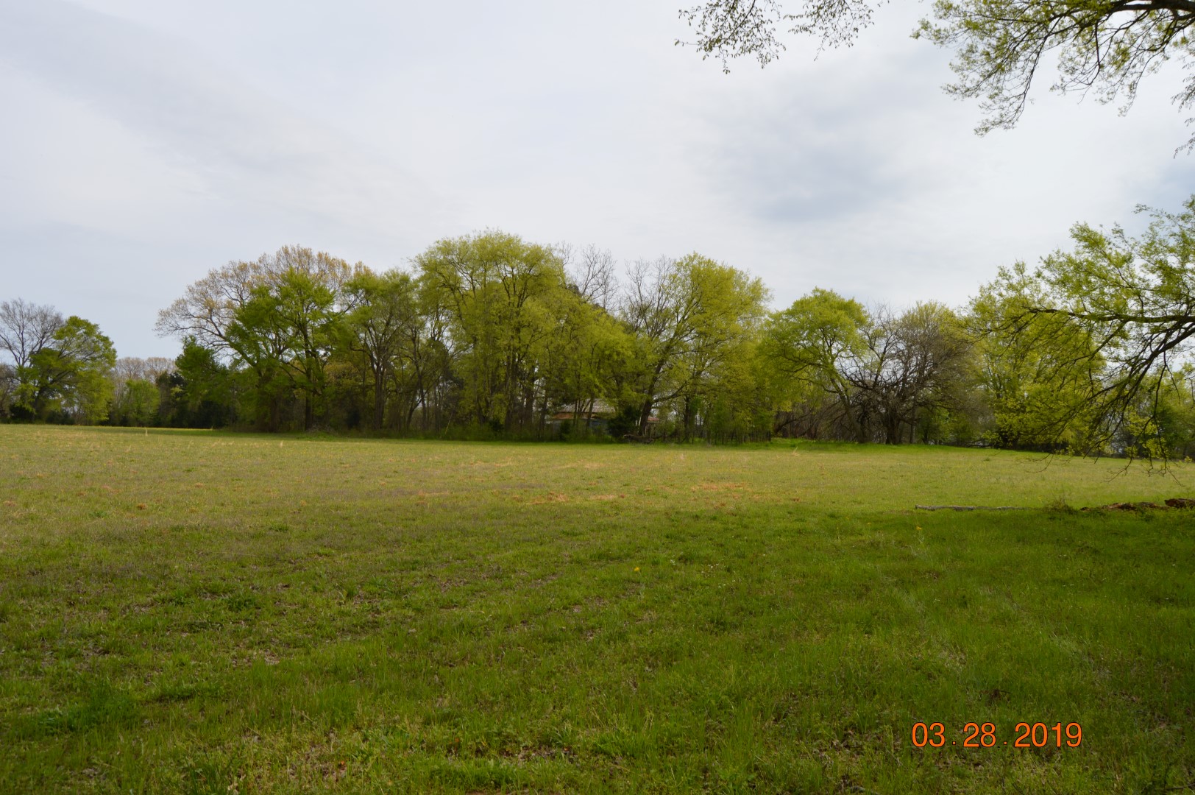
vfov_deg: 47.9
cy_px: 398
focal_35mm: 27
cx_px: 598
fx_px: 896
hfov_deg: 67.4
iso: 100
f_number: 8
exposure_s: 1/250
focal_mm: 18
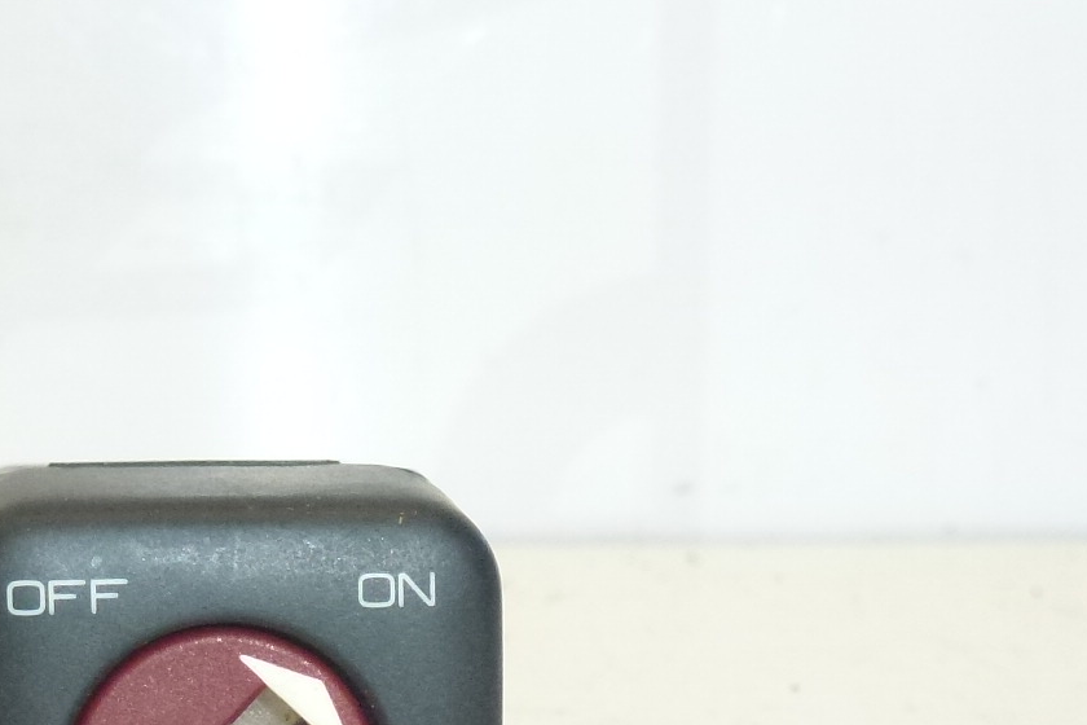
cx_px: 182
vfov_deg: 13.1
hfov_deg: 19.4
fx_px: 3140
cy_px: 550
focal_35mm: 104
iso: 400
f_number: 3.9
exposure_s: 1/320
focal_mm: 7.4
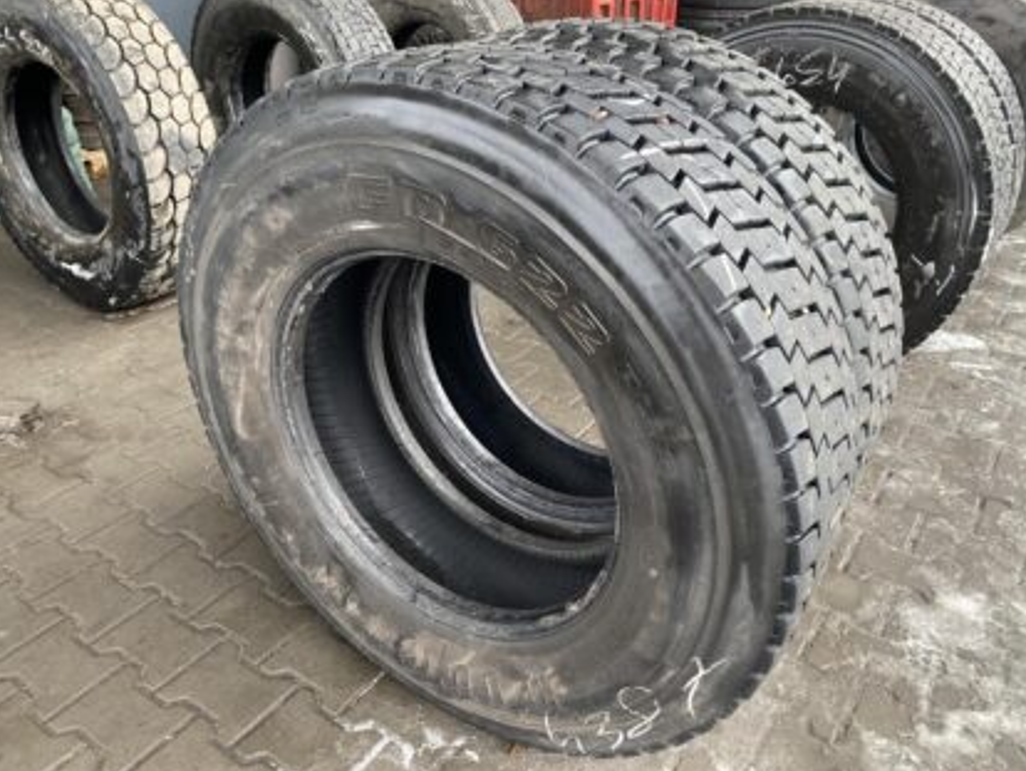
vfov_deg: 51.4
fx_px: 801
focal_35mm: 27
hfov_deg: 65.3
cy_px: 390
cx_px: 513
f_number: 1.8
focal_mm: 4.25
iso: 100
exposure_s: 1/121
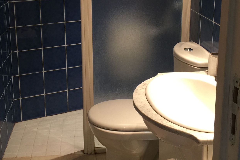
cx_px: 105
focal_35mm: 52
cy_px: 26
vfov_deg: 25.4
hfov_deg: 38.1
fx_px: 347
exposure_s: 1/15
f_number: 2.2
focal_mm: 4.15
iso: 40
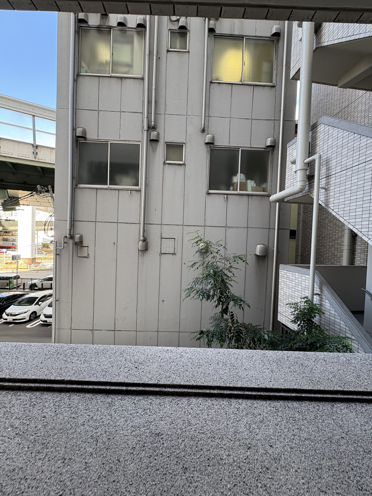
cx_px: 186
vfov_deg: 102.1
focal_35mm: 14
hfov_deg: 85.7
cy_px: 248
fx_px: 201
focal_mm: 2.22
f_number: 2.2
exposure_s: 1/99
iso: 80
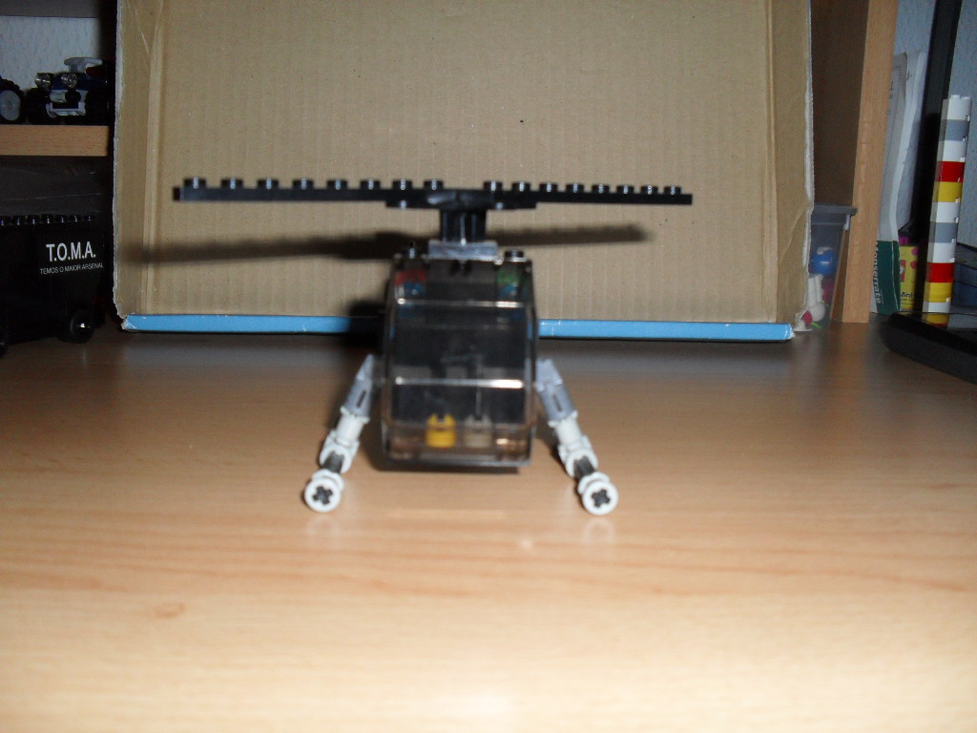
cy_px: 366
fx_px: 988
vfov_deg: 40.7
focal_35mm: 35
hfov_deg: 52.6
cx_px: 488
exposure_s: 1/45
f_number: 3.2
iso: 200
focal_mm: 6.3
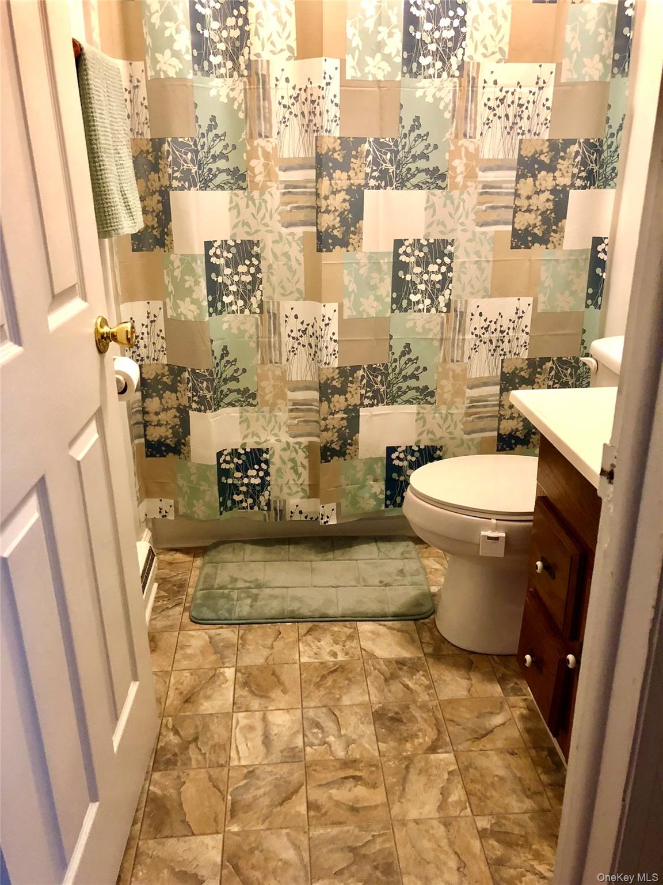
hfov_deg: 49.7
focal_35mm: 28
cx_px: 332
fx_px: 715
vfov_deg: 63.4
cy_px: 442
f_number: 1.8
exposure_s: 1/12
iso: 100
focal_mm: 3.99
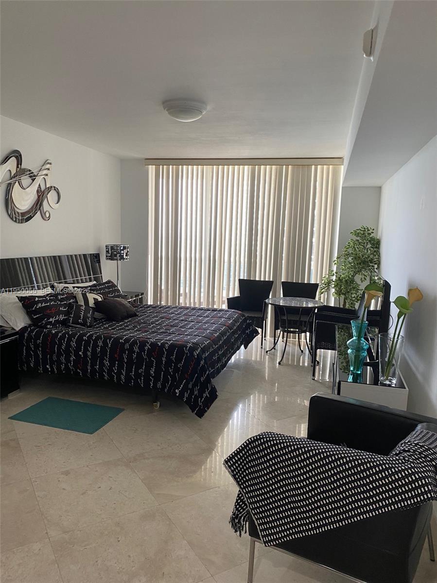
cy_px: 292
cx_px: 218
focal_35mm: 26
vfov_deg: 67.3
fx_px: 438
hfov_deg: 53.0
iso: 100
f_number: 1.8
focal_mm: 4.25
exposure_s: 1/60
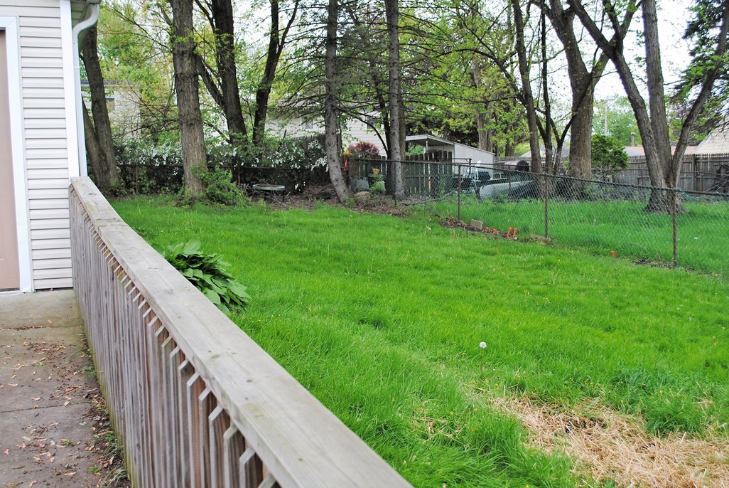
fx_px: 770
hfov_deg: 50.7
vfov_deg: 35.1
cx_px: 361
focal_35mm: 38
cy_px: 248
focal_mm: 24
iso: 200
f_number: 5
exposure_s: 1/100
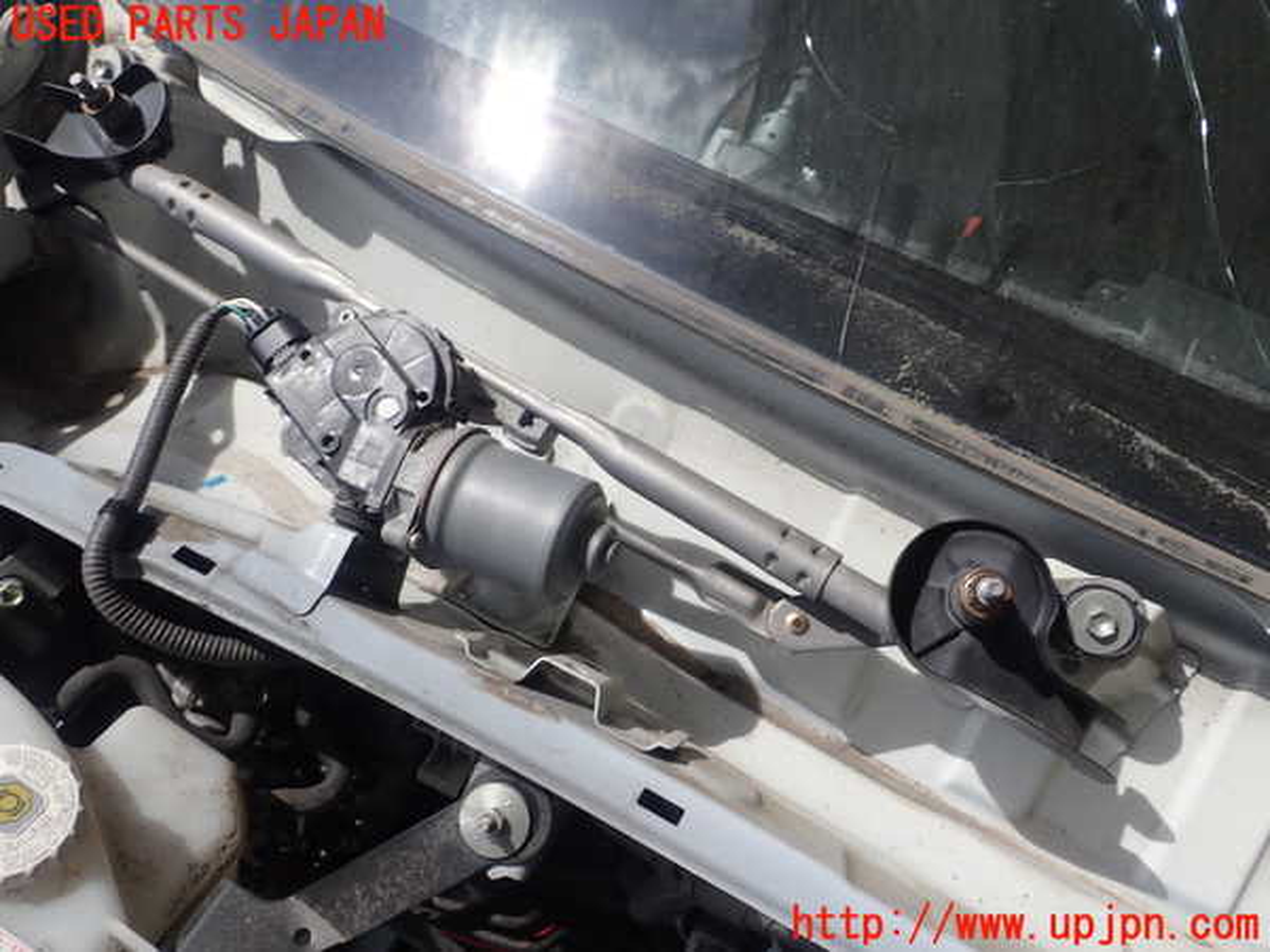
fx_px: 1101
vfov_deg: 46.8
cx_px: 635
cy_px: 476
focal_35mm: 30
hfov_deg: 60.0
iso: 100
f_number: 3.2
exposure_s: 1/125
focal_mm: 5.5
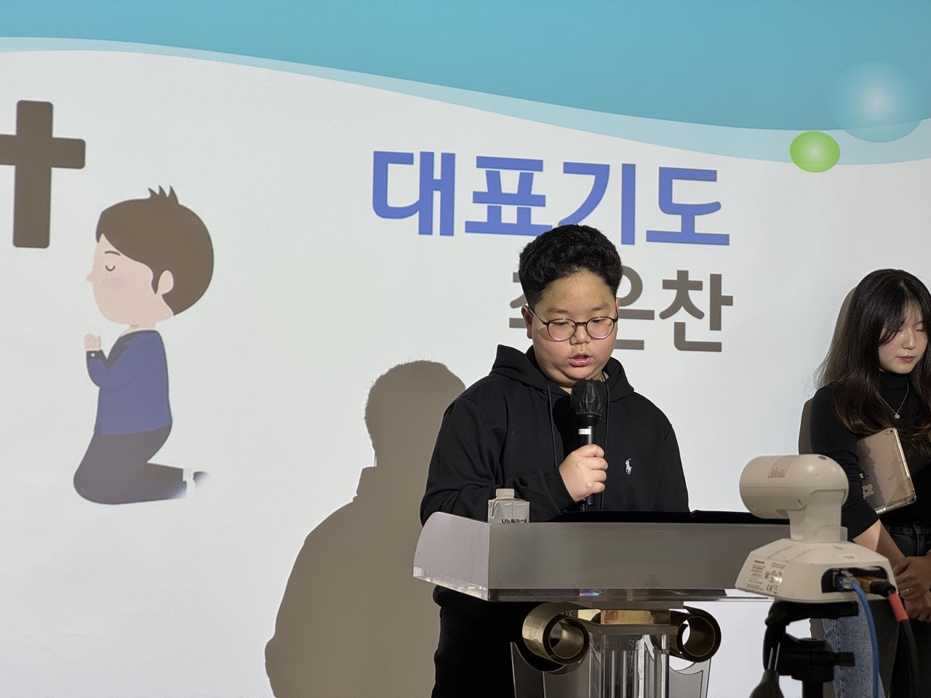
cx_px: 466
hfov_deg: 25.3
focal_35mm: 77
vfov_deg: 19.1
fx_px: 2071
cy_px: 349
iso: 100
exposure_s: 1/120
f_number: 2.8
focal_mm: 9
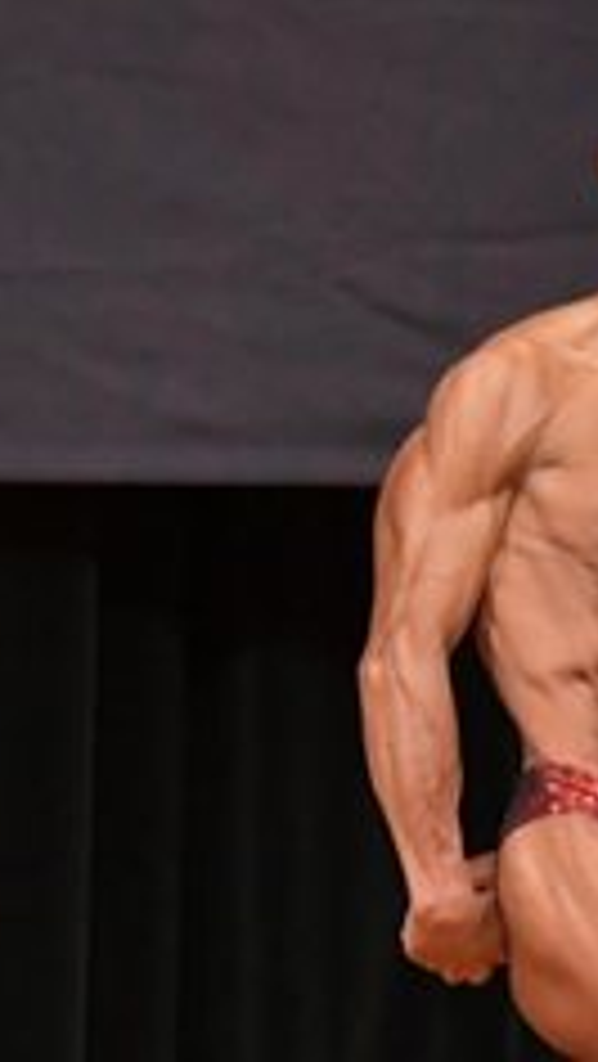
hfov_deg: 1.4
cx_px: 659
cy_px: 1004
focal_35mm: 876
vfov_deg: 2.5
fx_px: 24659
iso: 5000
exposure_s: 1/400
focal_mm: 170
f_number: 5.6
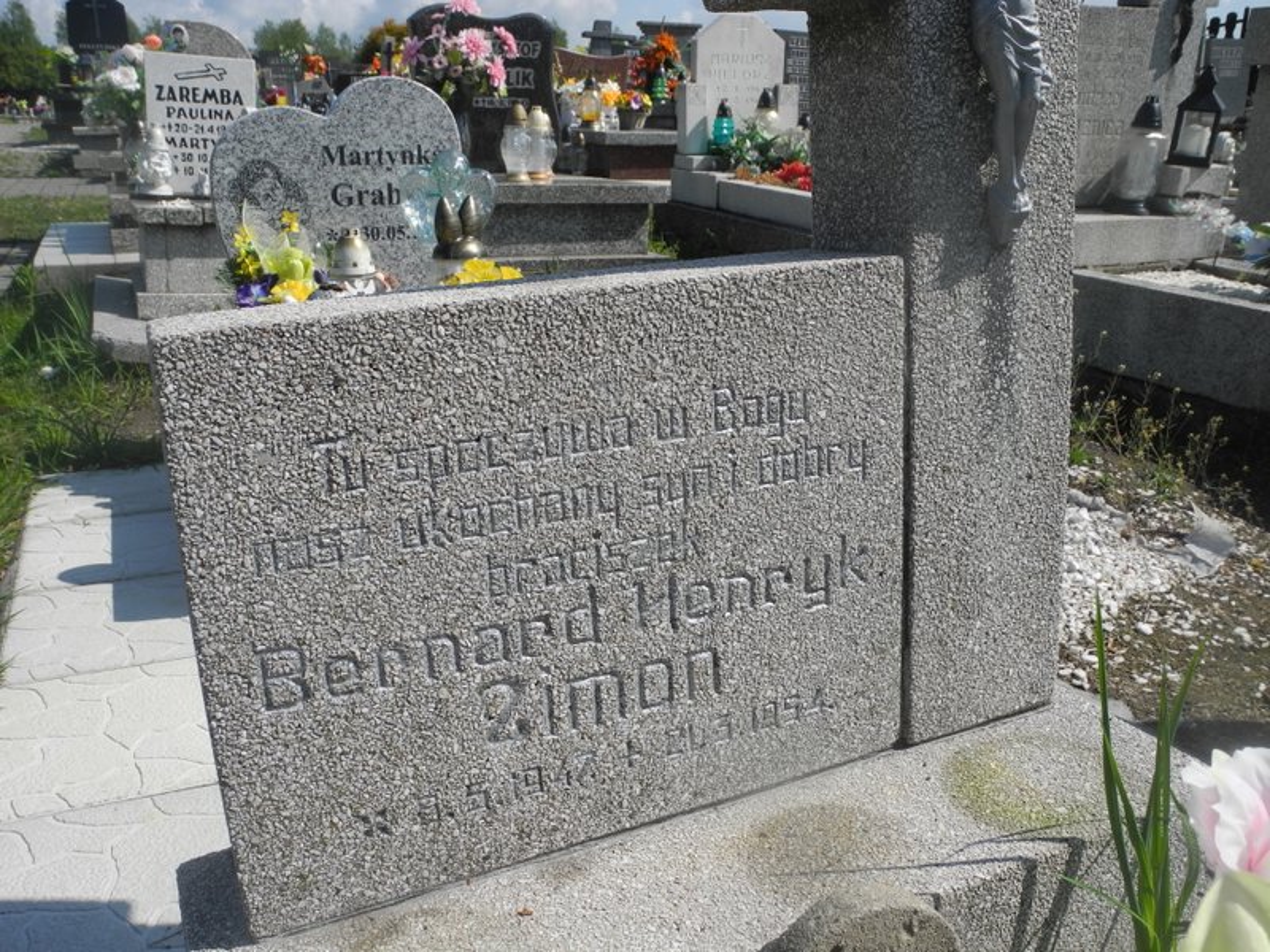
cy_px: 476
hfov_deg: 56.8
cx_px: 635
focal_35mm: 32
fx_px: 1174
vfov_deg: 44.2
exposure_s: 1/800
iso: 100
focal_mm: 6.8
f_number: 4.5
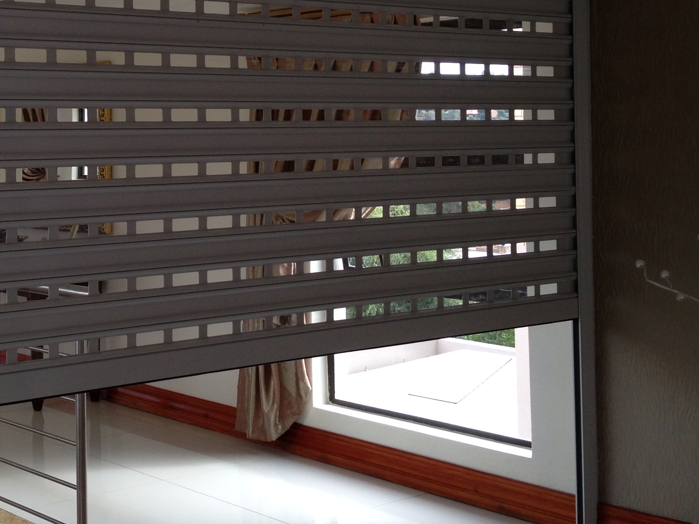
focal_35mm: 65
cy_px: 131
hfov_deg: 28.6
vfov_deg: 22.4
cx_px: 61
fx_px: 1313
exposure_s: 1/120
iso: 50
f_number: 2.4
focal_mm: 4.12
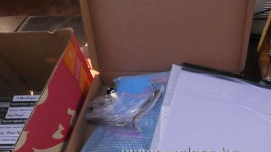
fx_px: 201
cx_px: 173
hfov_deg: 66.7
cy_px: 104
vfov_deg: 40.9
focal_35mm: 28
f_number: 8
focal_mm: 3.6
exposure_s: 1/60
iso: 1250
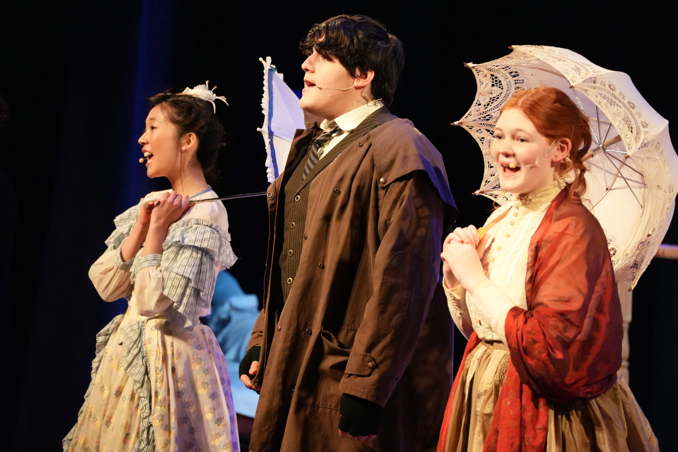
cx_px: 339
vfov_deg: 7.7
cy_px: 226
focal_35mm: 179
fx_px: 3371
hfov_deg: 11.5
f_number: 5.6
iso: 12800
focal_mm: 179
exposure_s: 1/200
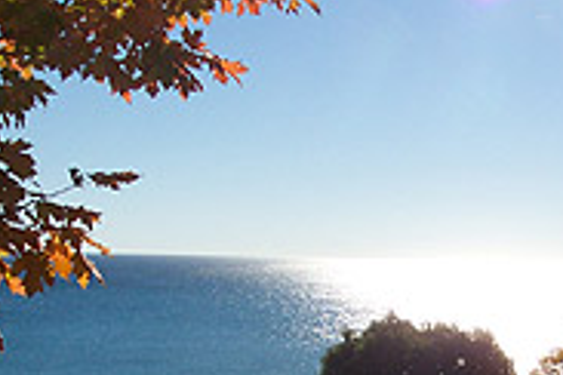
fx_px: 1298
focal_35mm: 83
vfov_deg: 16.3
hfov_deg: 24.2
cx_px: 437
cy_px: 306
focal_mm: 8
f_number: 4.8
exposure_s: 1/1000
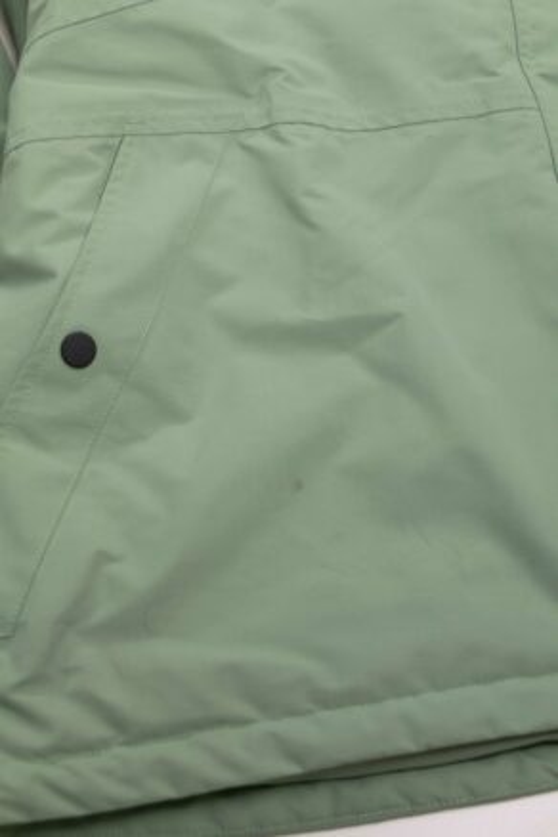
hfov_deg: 23.8
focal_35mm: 57
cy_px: 418
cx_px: 279
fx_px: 1325
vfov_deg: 35.1
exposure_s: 1/80
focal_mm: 38
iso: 400
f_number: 4.5
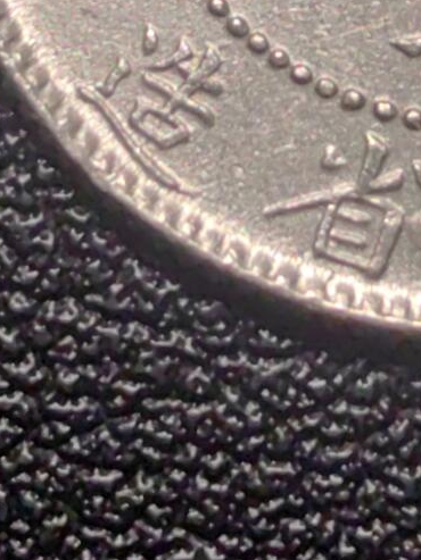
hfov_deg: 6.1
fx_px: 3906
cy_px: -229
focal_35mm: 241
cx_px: 429
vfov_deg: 8.1
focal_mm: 5.75
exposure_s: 1/378
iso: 50
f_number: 2
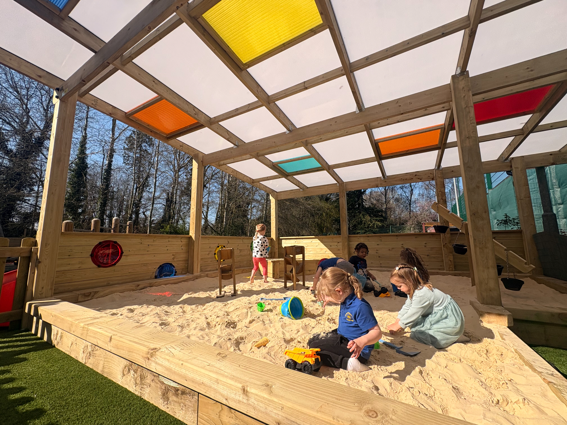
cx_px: 284
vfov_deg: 85.7
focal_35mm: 14
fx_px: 229
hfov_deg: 102.1
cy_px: 212
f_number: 2.2
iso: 40
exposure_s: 1/1637
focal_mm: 2.22
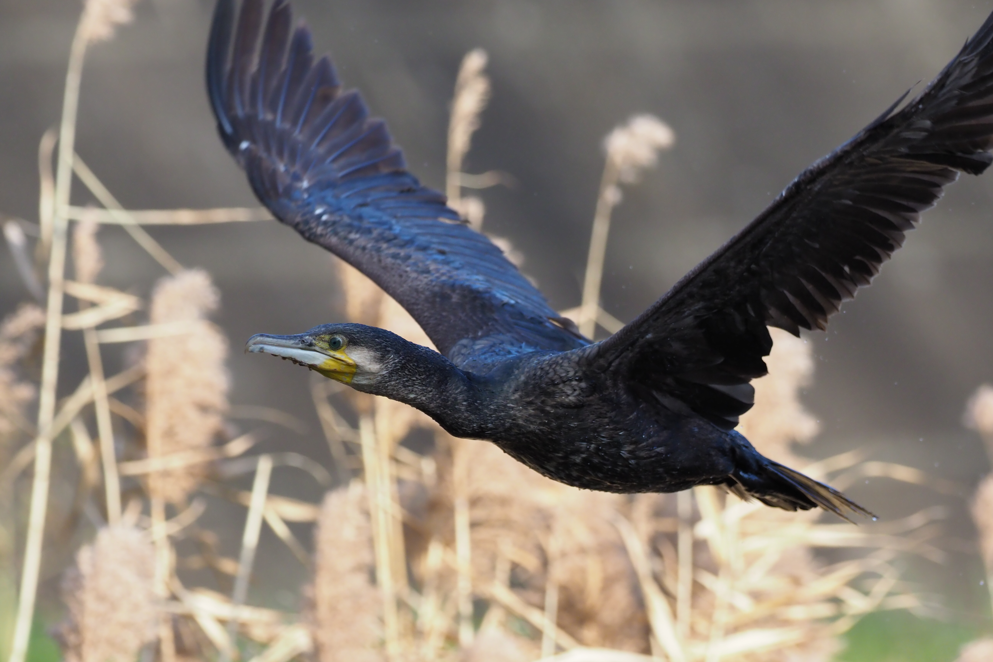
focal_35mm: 626
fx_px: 17266
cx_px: 496
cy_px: 328
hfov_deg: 3.3
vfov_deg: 2.2
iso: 1000
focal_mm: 300
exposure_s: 1/2000
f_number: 4.5
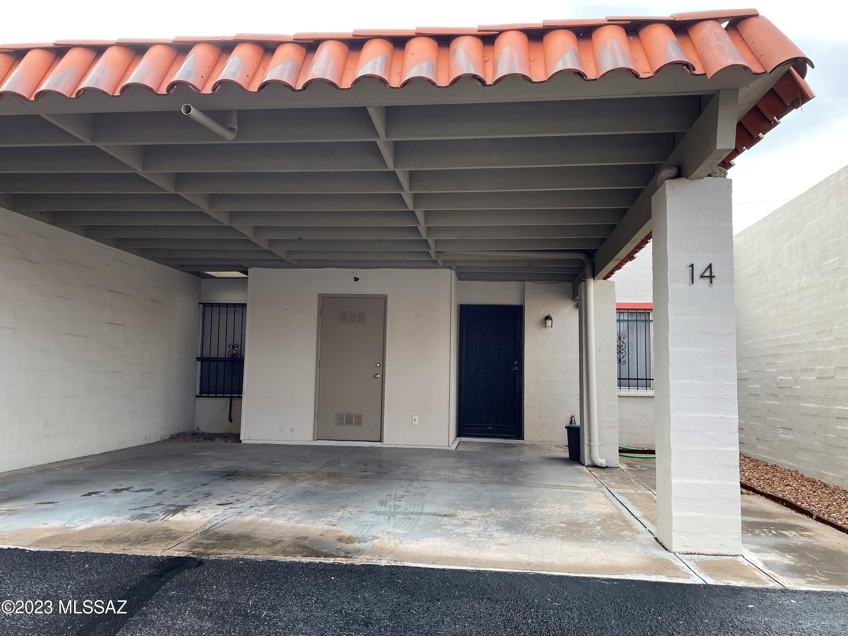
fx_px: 637
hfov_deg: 67.3
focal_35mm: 26
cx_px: 424
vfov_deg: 53.1
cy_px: 318
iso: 32
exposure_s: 1/380
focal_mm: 4.2
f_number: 1.6
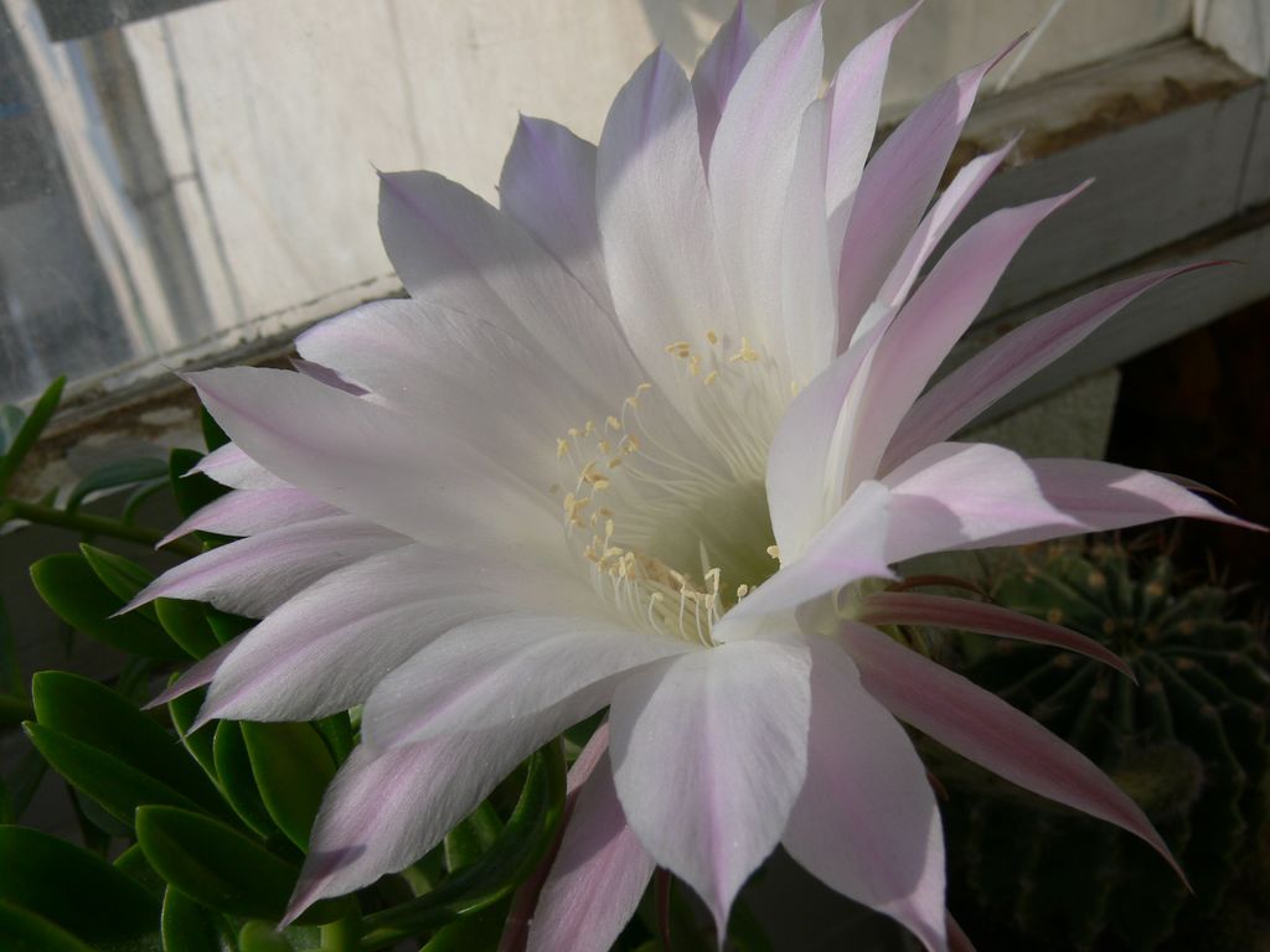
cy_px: 476
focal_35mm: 35
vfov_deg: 40.7
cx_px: 635
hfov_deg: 52.6
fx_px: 1284
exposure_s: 1/400
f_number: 5.6
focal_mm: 7.4
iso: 80
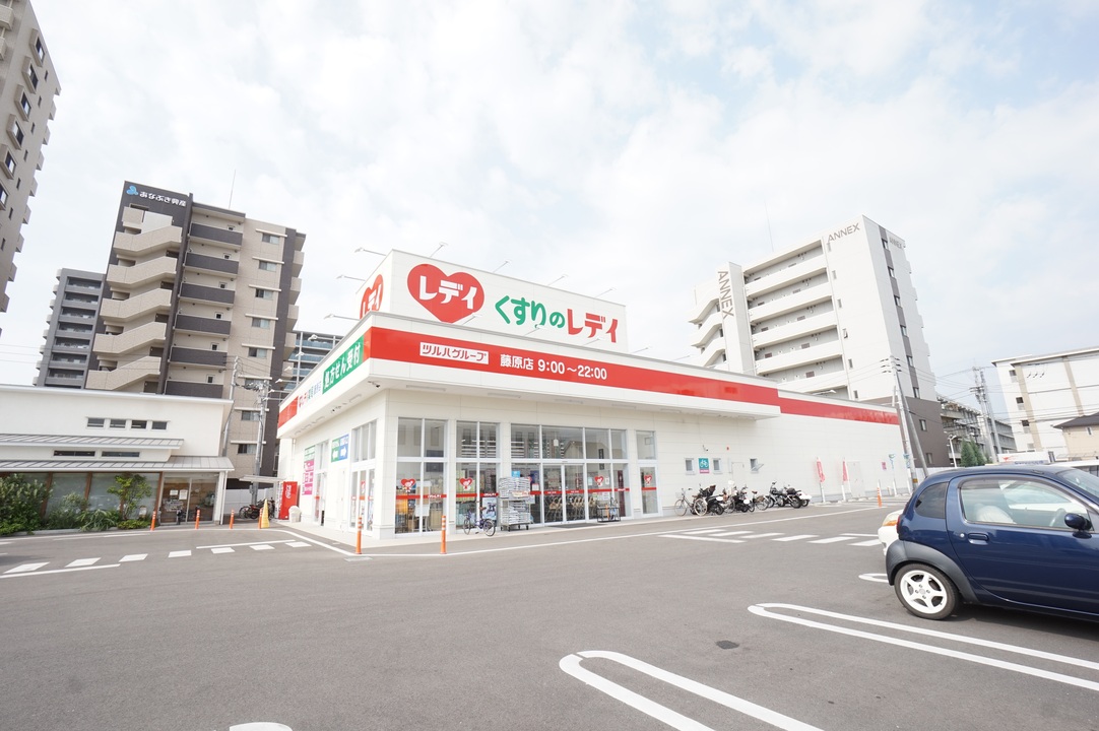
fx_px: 458
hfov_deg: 100.4
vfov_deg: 77.3
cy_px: 366
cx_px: 550
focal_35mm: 15
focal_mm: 10
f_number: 9
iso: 100
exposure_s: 1/100
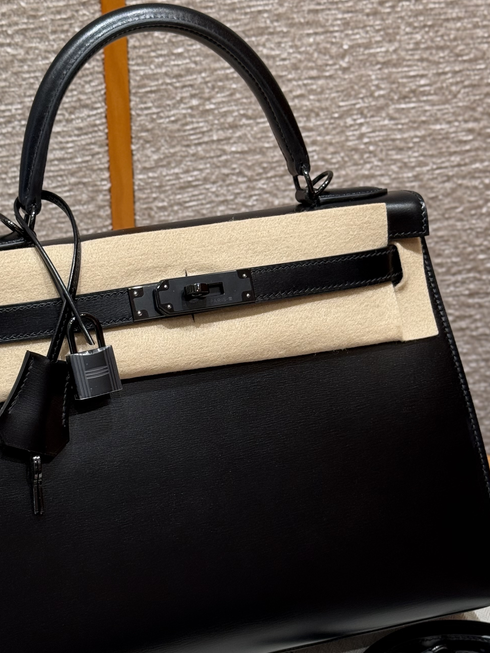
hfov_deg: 19.6
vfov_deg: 25.9
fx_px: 1416
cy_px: 390
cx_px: 219
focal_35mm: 75
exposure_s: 1/50
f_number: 1.78
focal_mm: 6.76
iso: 64
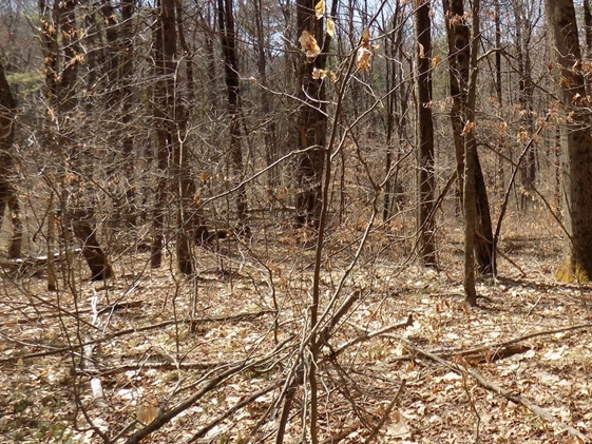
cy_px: 186
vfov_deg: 34.3
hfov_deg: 41.7
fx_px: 718
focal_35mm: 42
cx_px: 516
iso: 80
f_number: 3.1
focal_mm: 4
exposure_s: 1/400
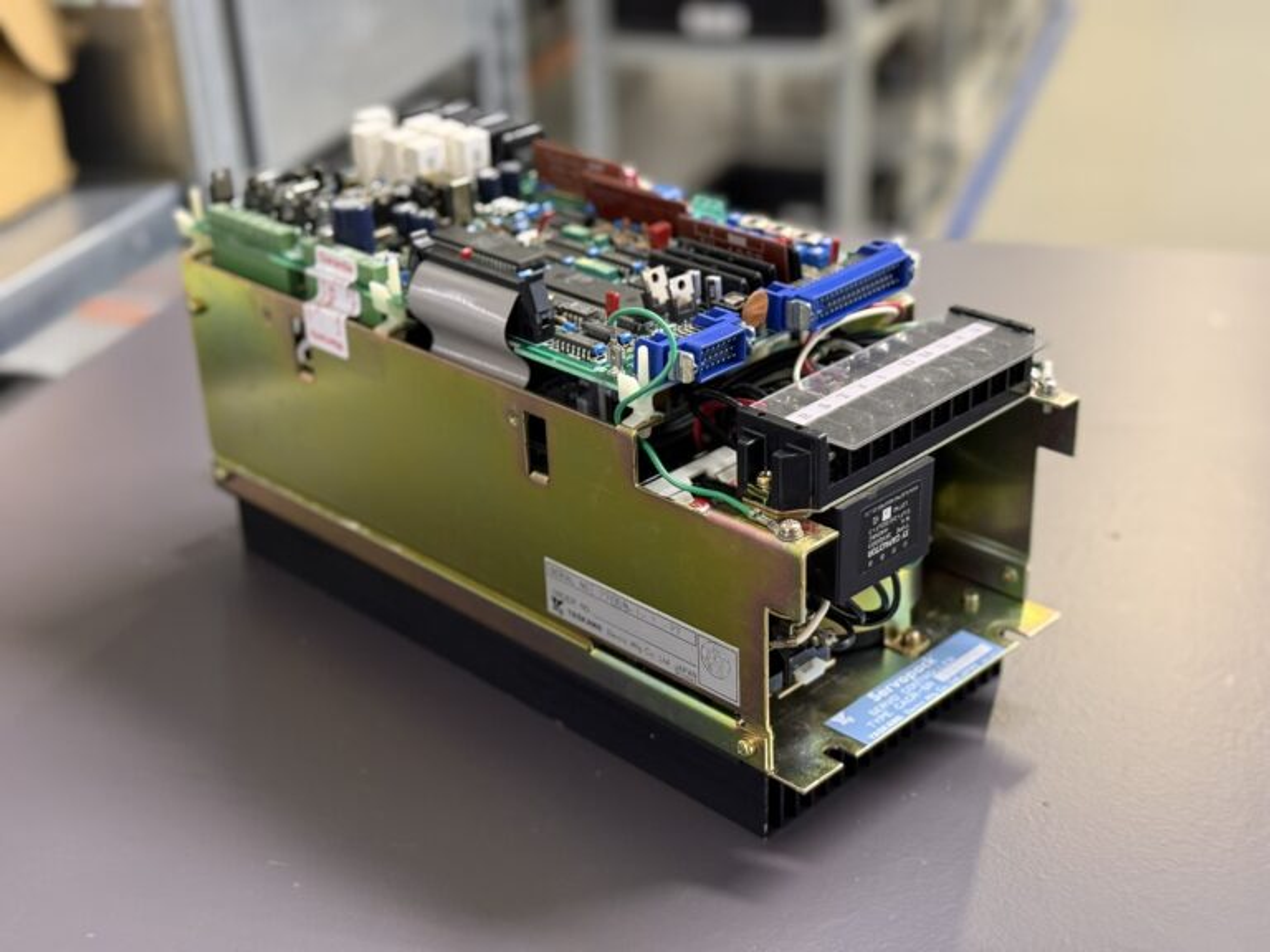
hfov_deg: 39.7
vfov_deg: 30.3
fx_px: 1761
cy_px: 476
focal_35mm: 48
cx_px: 635
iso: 320
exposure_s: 1/33
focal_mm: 6.76
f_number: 1.78
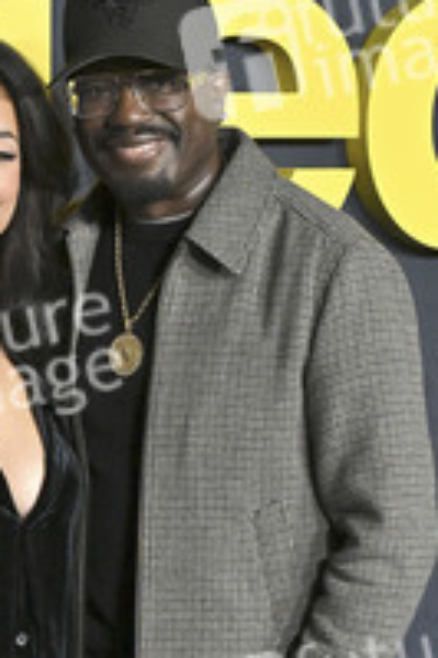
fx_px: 1828
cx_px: 49
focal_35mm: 100
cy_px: 536
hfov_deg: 13.5
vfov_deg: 20.2
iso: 2500
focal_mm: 50
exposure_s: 1/320
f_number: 5.6
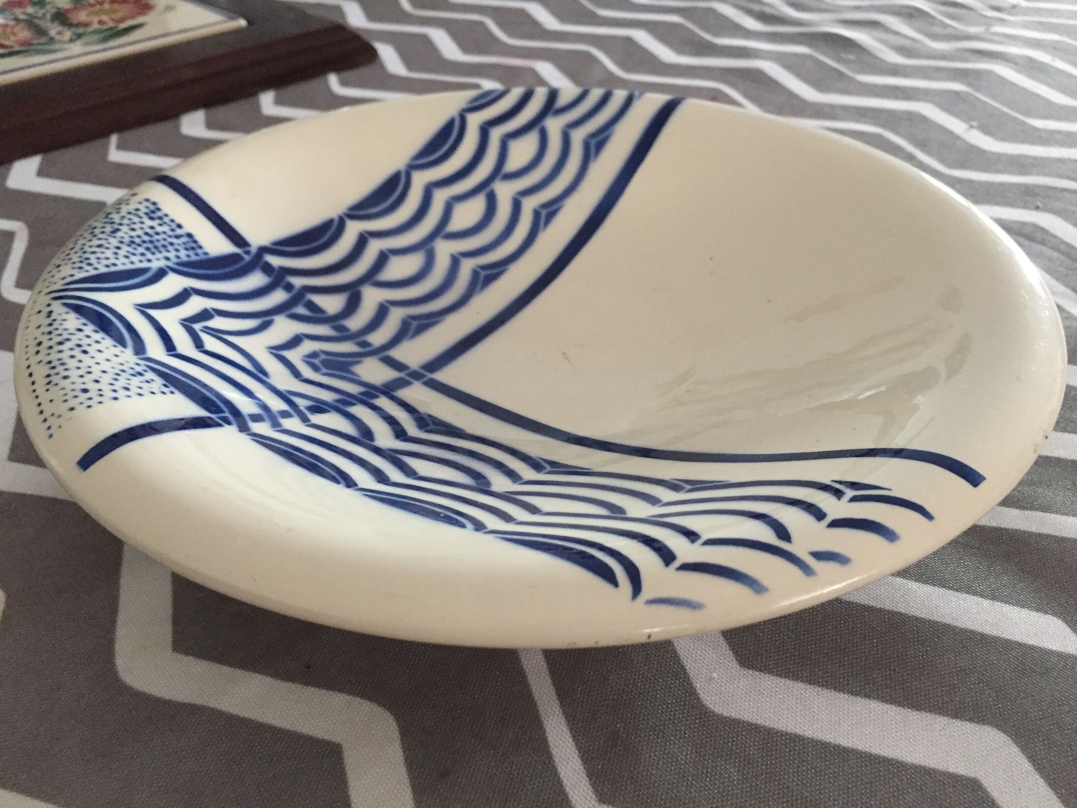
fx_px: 902
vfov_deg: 48.2
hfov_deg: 61.7
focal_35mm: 29
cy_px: 404
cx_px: 538
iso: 320
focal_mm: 4.15
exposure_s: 1/33
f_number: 2.2
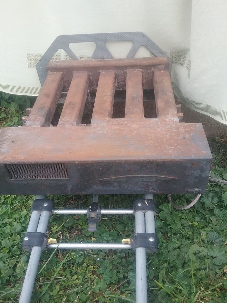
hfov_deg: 44.2
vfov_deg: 56.8
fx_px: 280
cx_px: 113
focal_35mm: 32
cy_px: 149
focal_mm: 3.3
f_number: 2.2
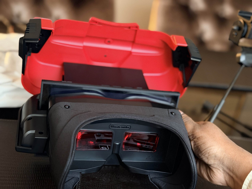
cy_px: 94
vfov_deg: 30.3
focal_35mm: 48
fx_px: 349
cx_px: 126
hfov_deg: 39.7
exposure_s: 1/18
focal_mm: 6.76
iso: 800
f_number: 1.78
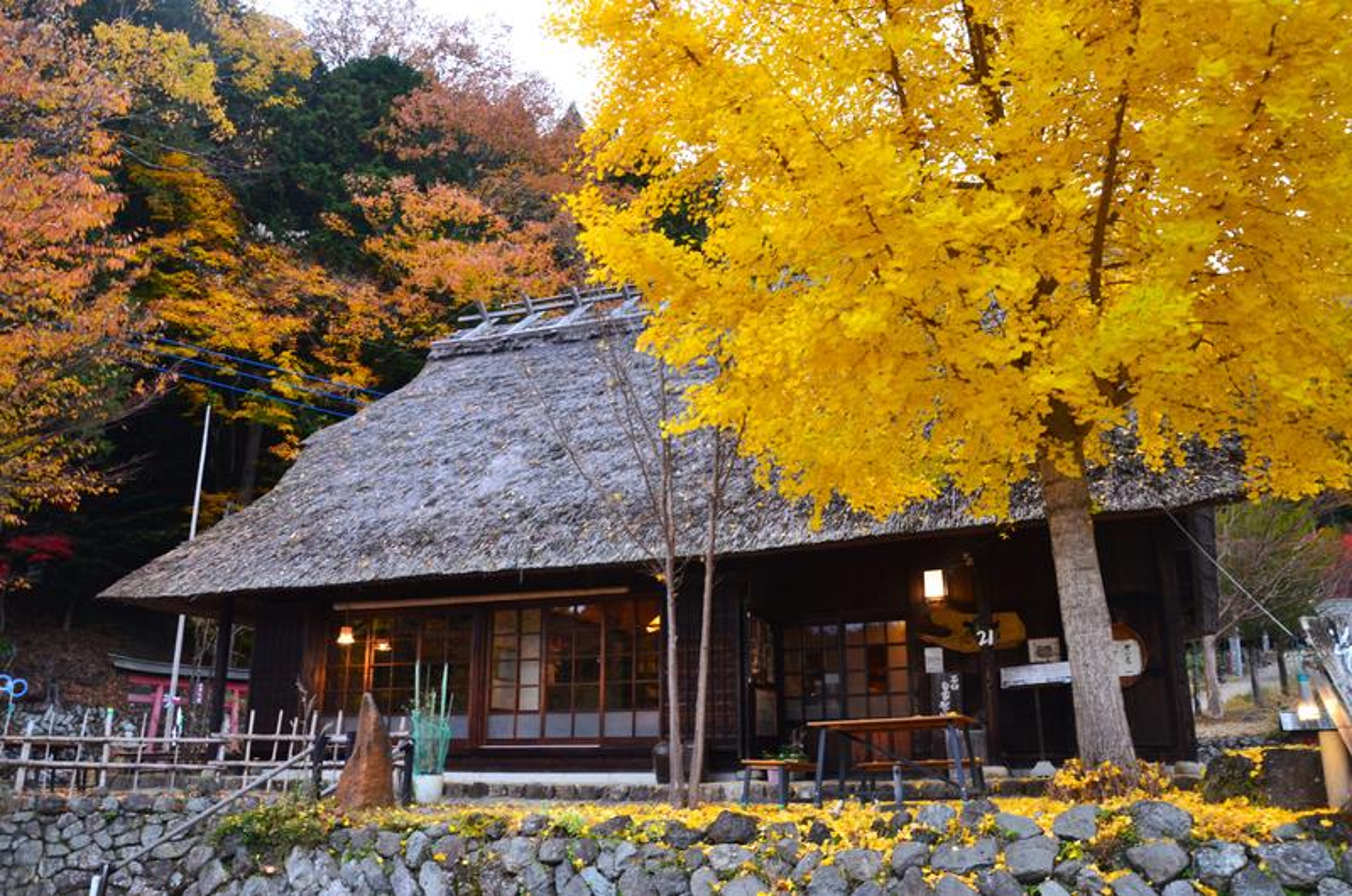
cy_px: 448
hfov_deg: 67.5
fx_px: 1012
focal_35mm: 27
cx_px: 676
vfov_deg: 47.7
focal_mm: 18
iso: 800
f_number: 6.3
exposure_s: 1/15
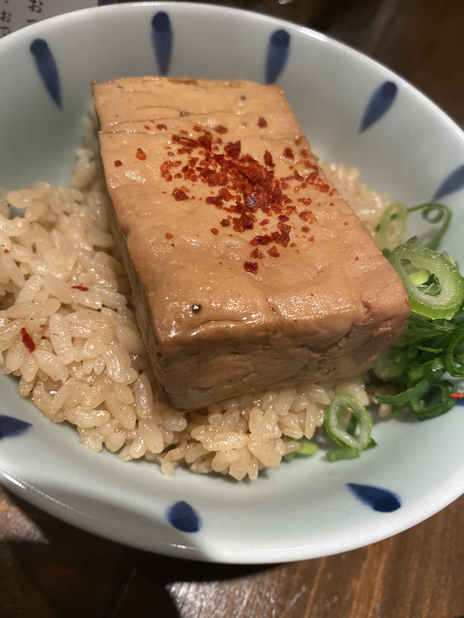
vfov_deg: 67.3
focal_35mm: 26
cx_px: 232
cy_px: 309
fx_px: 465
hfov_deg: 53.1
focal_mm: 4.25
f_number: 1.8
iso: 100
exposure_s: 1/120
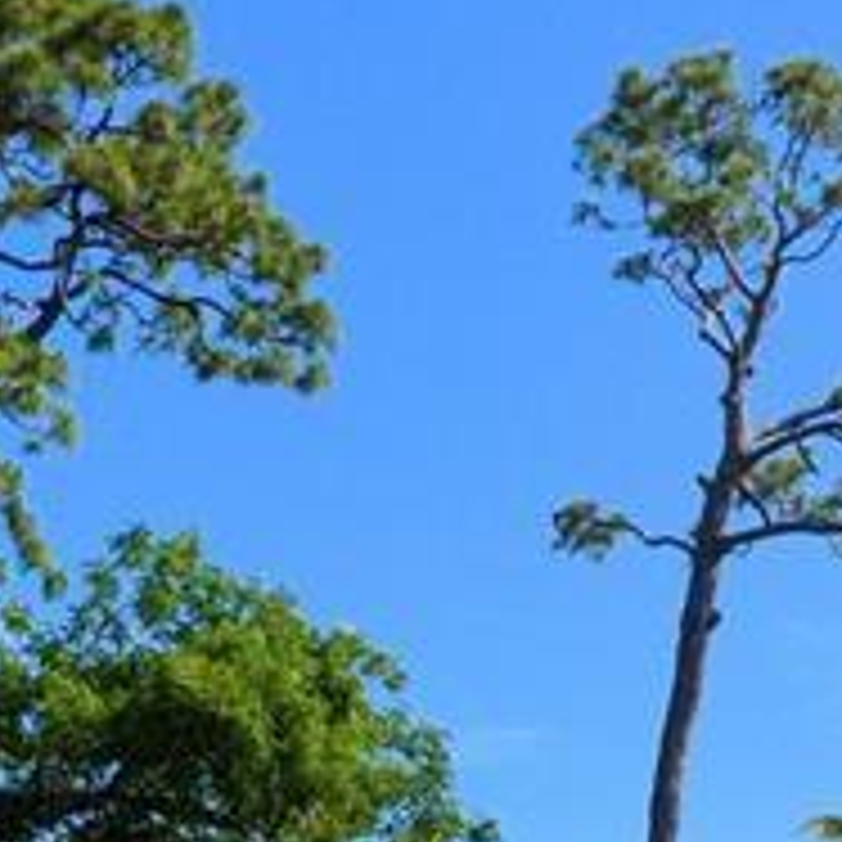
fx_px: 2252
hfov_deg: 21.2
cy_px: 1006
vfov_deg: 19.9
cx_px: 356
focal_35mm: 82
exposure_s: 1/200
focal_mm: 15
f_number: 16
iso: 400
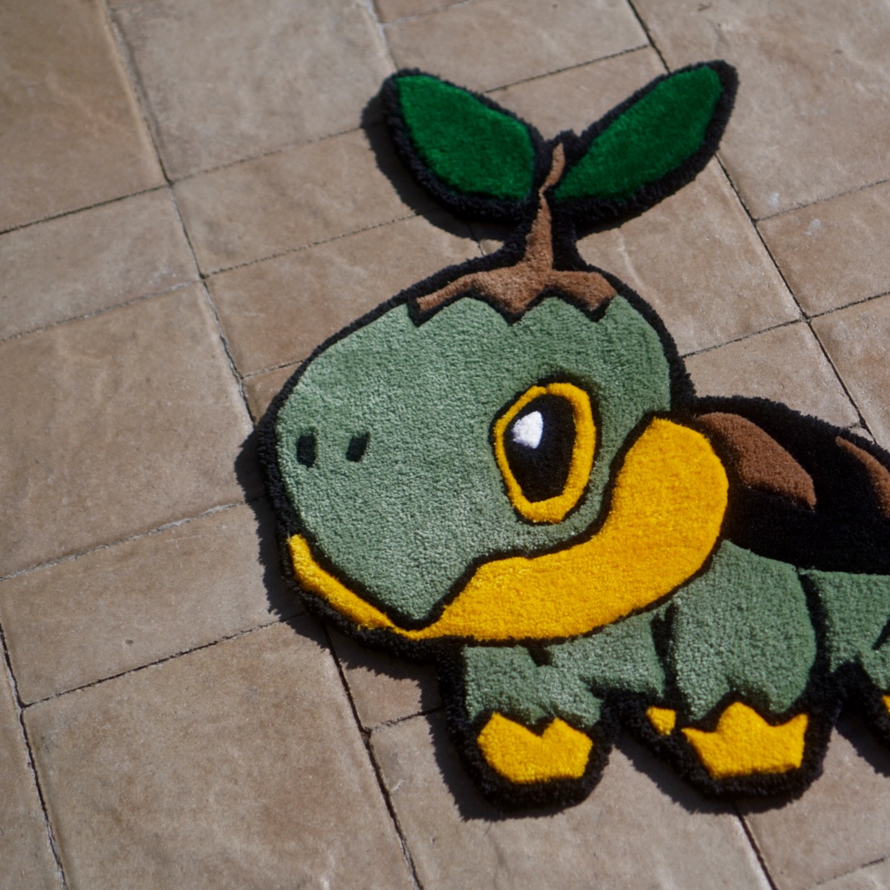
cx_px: 652
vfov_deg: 25.5
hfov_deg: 25.2
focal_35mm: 68
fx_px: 1968
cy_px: 449
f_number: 2.5
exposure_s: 1/3200
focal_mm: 35
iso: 100
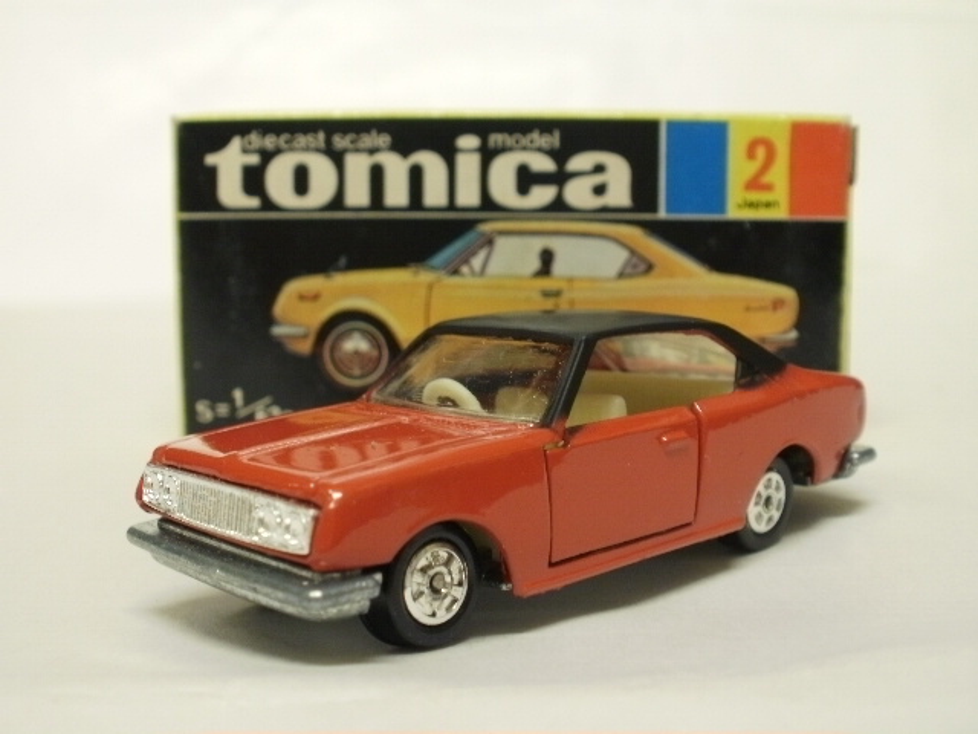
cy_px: 367
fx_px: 1243
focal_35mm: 44
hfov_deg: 42.9
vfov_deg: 32.9
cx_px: 489
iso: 125
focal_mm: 7.7
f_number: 4
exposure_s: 1/6
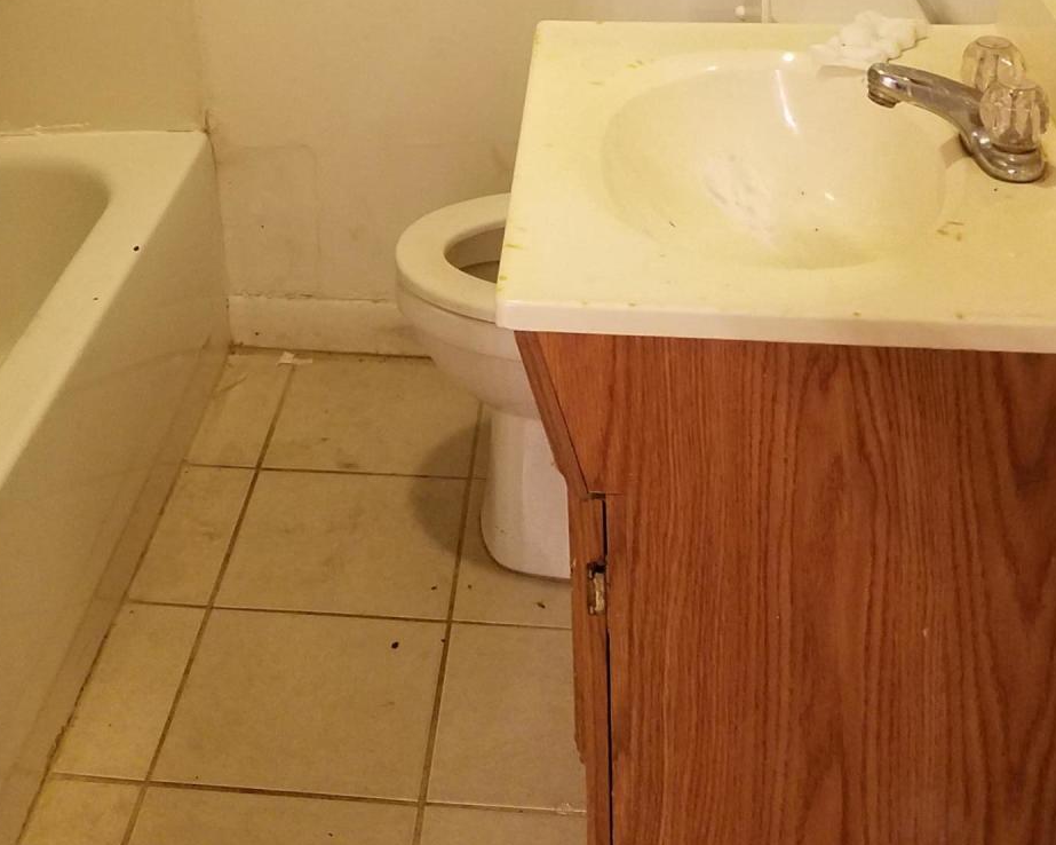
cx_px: 365
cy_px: -77
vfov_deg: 25.6
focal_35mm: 55
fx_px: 1719
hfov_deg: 33.9
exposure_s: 1/15
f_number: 1.7
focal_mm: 4.2
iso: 200
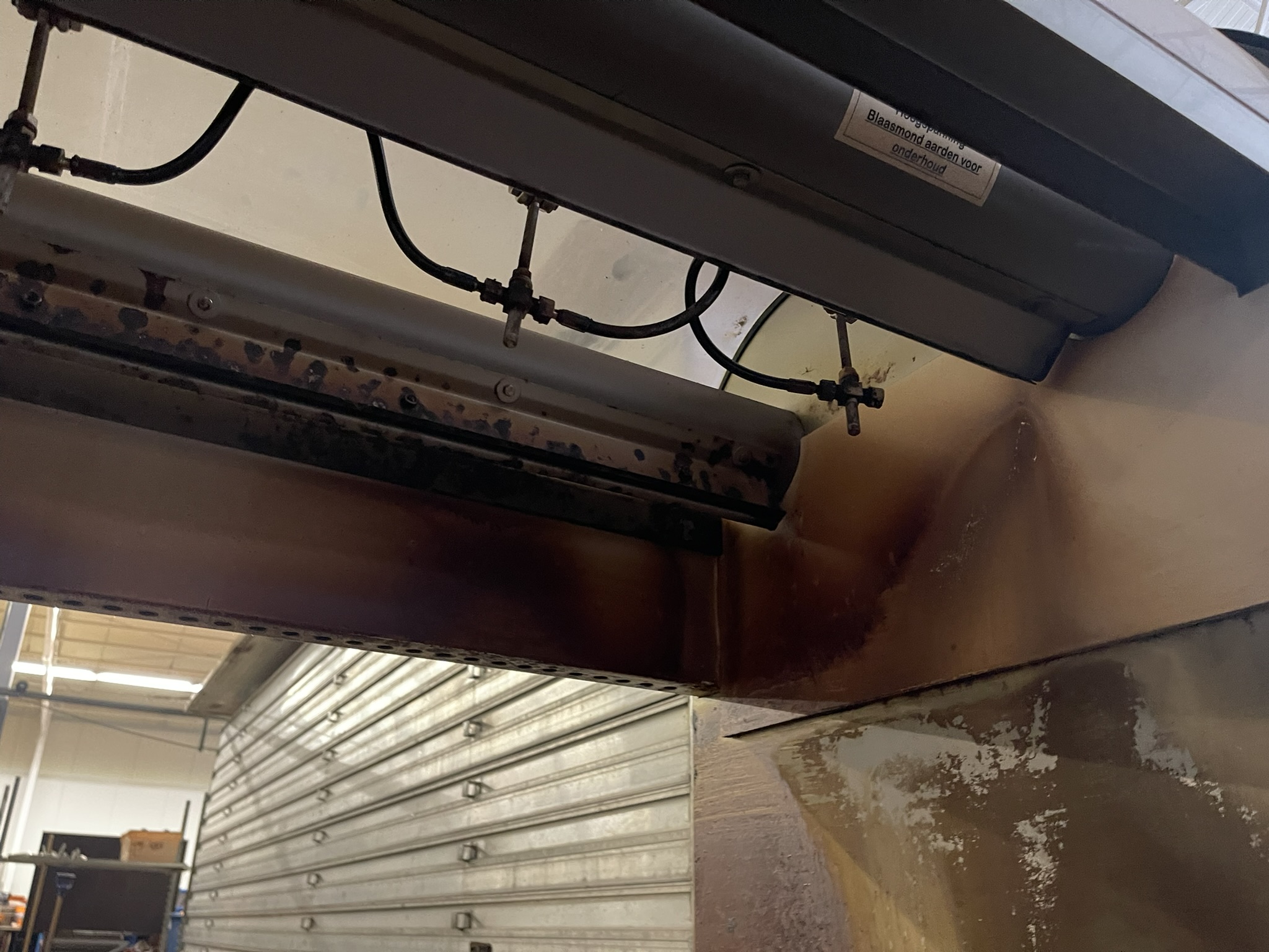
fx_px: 916
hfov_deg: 69.4
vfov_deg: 54.9
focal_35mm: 25
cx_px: 634
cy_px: 476
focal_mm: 5.1
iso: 640
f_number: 1.6
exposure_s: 1/25
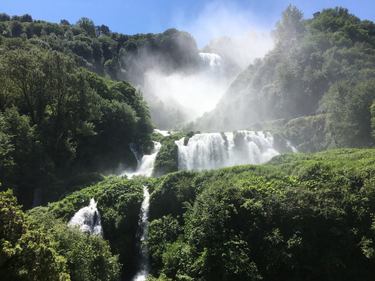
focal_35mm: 29
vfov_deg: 48.2
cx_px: 188
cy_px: 140
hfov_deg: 61.7
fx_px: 314
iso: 25
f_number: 2.2
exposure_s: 1/2079
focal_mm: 4.15
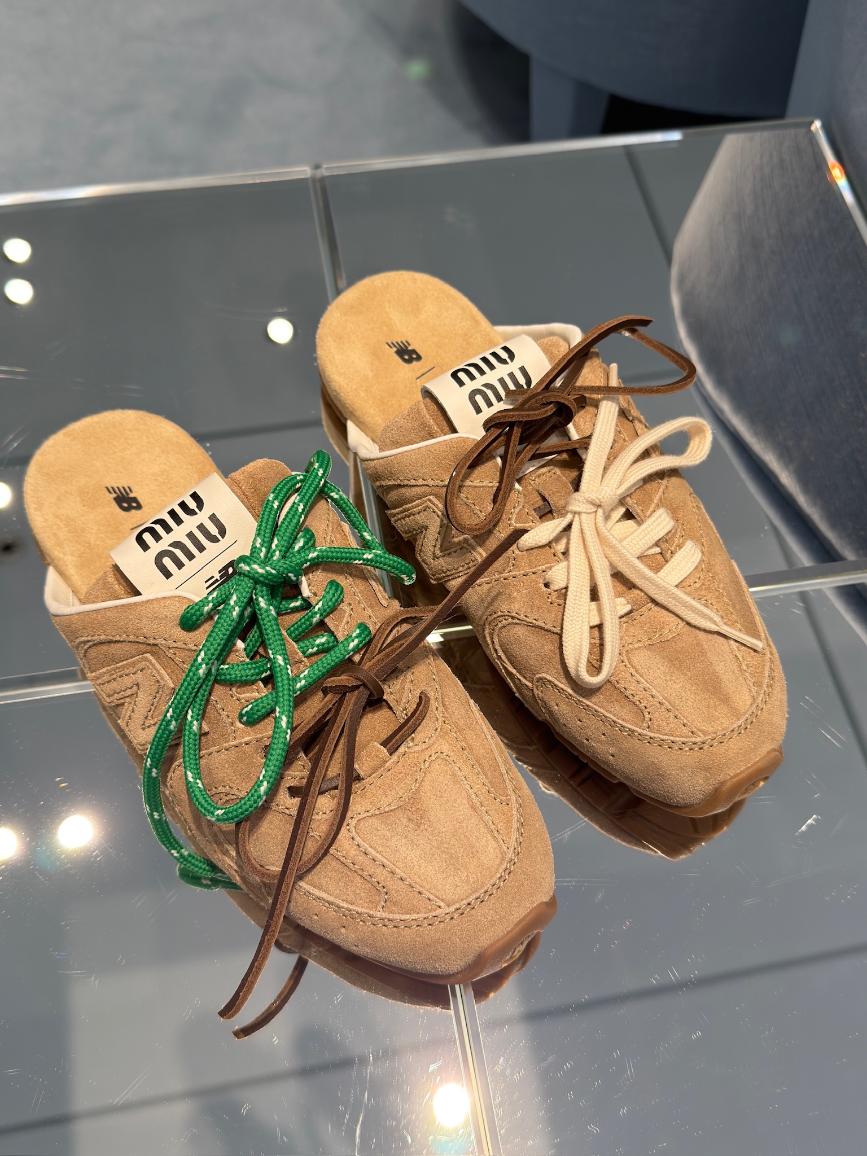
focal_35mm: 35
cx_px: 434
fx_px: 1169
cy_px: 578
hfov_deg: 40.7
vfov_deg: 52.6
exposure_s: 1/184
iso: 80
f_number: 1.78
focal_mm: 6.76
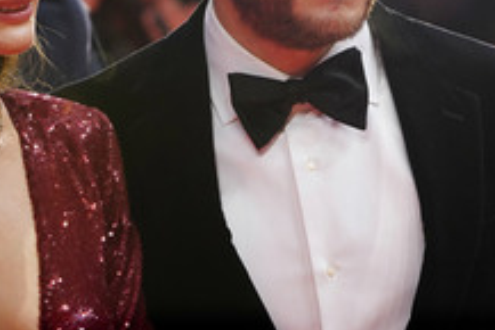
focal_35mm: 415
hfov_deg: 5.0
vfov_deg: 3.3
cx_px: 149
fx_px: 5710
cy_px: -2
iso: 3200
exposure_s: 1/200
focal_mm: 200
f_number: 5.6
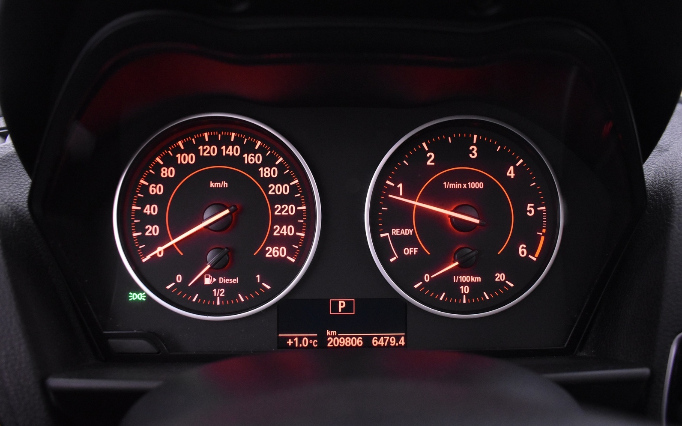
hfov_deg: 66.5
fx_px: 520
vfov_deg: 44.5
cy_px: 220
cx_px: 341
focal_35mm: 28
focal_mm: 18
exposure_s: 1/30
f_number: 3.5
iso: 3200
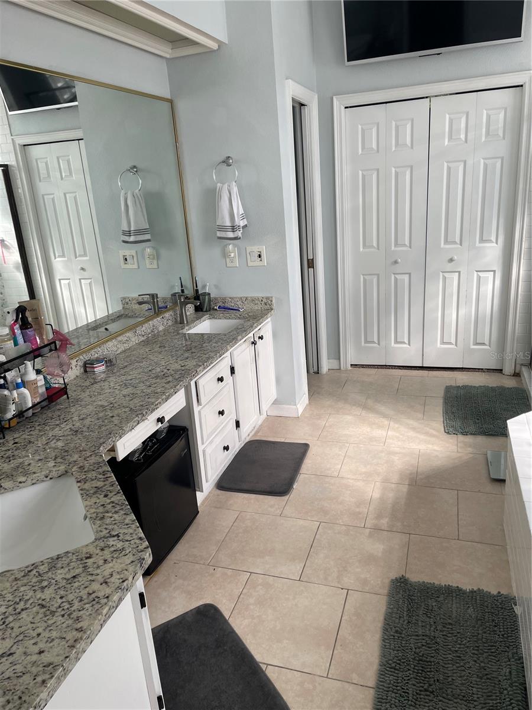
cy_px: 355
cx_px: 266
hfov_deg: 53.1
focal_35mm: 26
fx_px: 533
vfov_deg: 67.3
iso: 32
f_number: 1.6
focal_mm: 4.2
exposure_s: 1/292
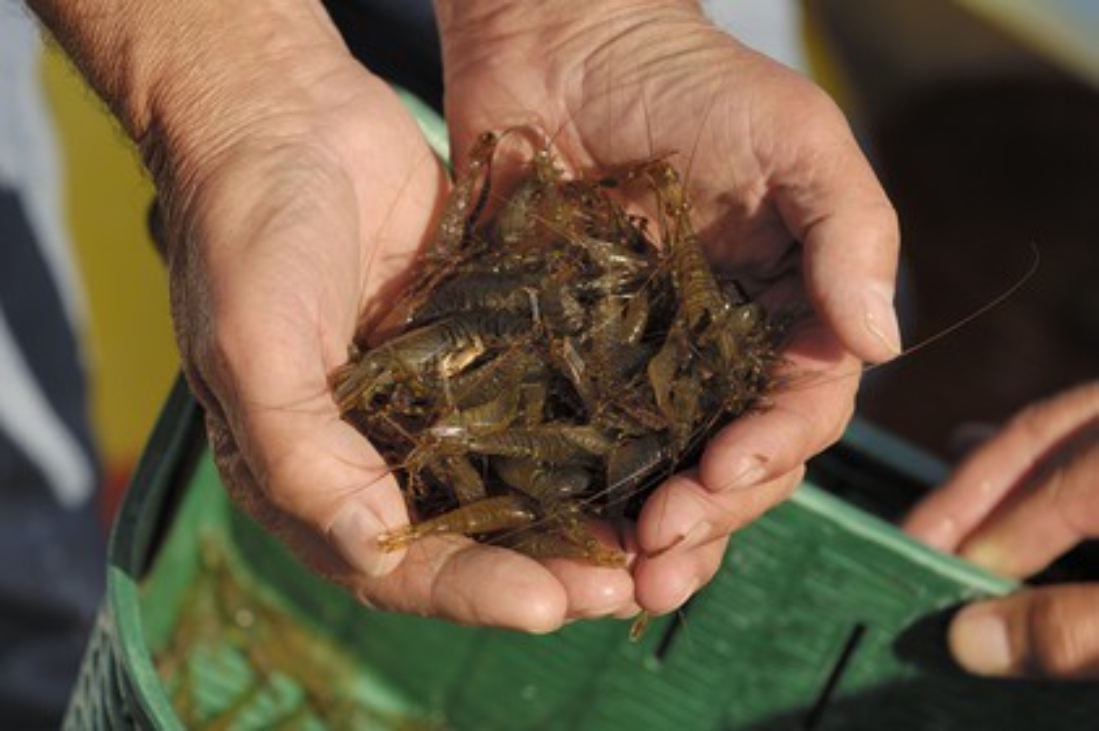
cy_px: 366
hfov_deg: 11.8
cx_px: 550
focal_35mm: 174
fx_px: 5308
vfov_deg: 7.9
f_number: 4.8
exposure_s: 1/500
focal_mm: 116
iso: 100
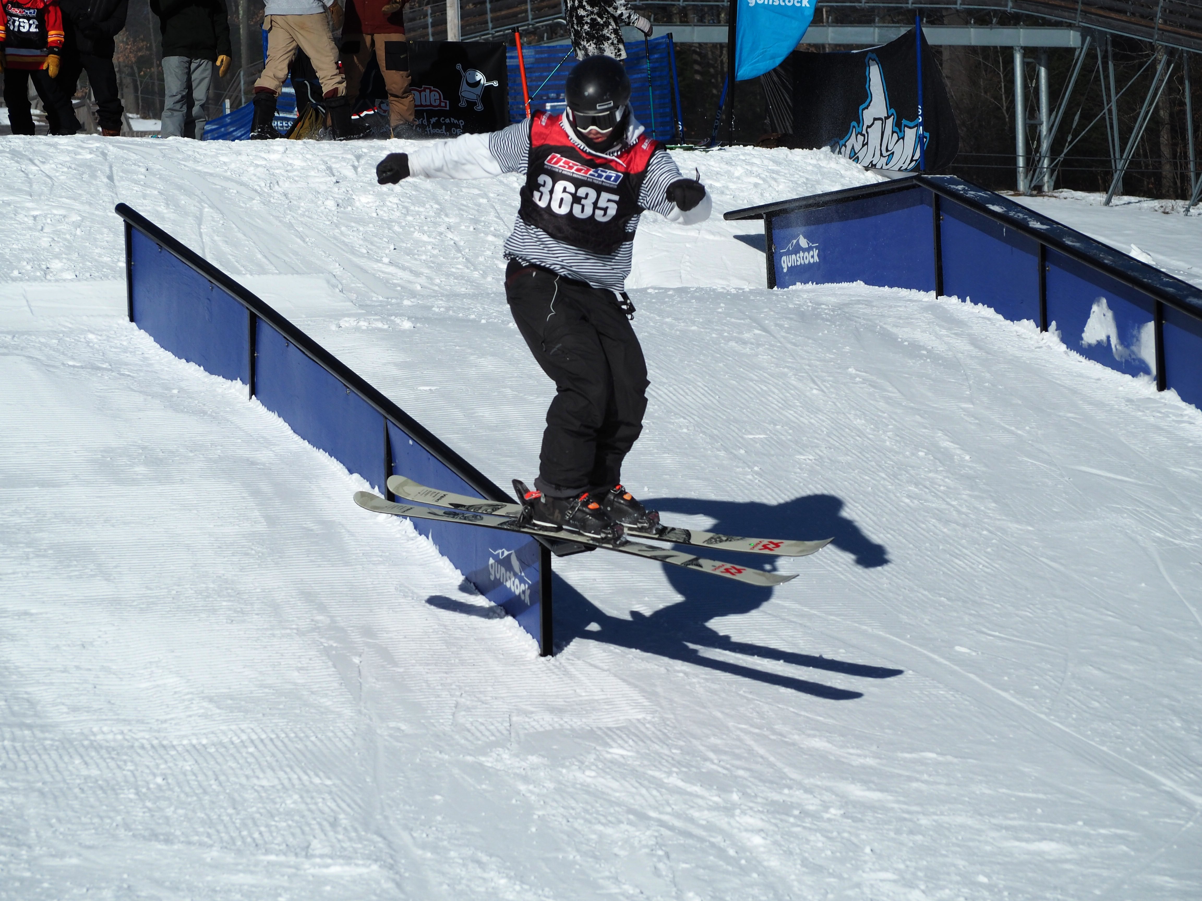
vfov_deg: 9.5
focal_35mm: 156
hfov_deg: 12.7
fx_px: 5417
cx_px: 601
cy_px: 450
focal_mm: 78
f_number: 5.6
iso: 400
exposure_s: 1/8000
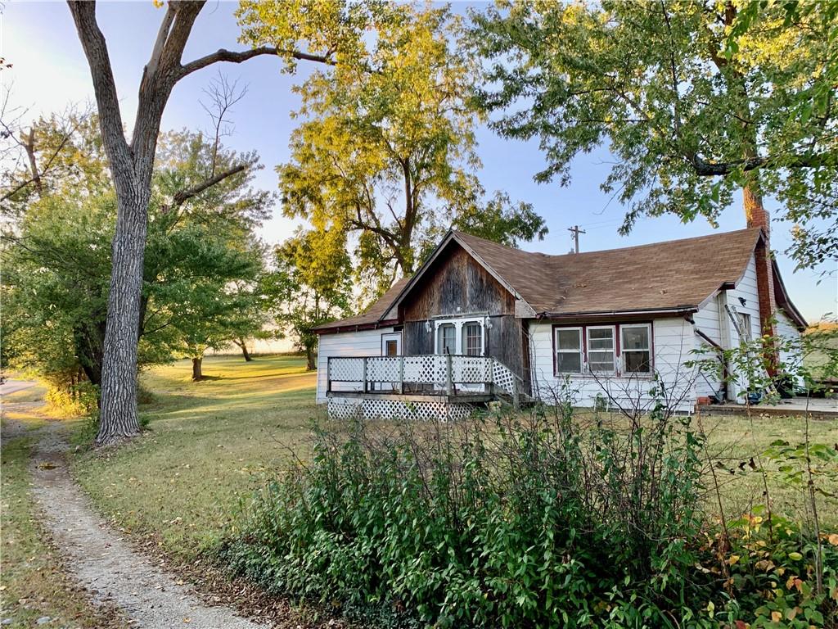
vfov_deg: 53.1
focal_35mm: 26
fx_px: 629
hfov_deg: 67.3
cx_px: 419
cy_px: 314
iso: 25
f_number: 1.8
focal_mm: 4.25
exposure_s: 1/122
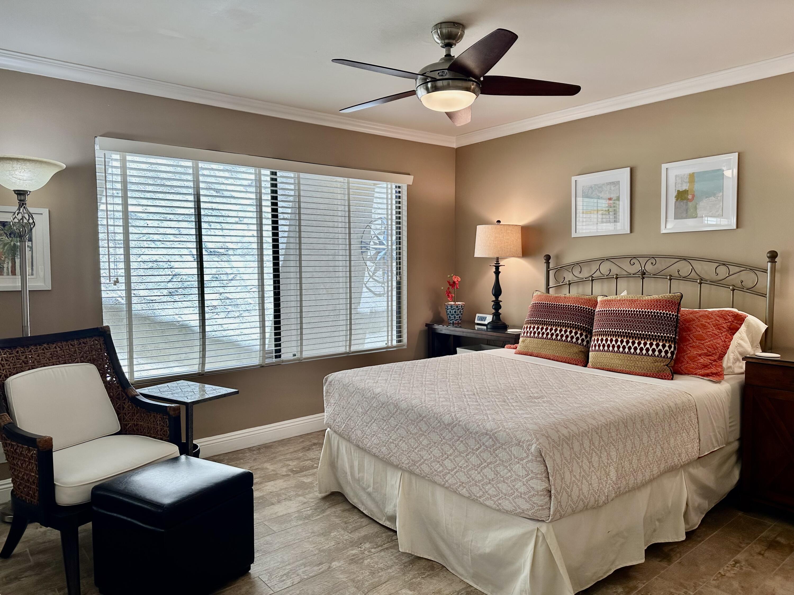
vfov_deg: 56.8
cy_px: 298
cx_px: 397
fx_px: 550
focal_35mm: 24
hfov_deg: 71.6
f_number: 1.78
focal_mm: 6.86
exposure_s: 1/301
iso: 80
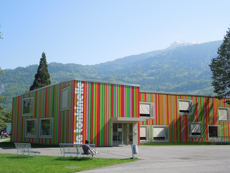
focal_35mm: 43
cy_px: 86
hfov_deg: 43.9
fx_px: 286
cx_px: 115
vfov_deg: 33.6
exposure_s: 1/500
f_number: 3.9
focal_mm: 7.8
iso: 100
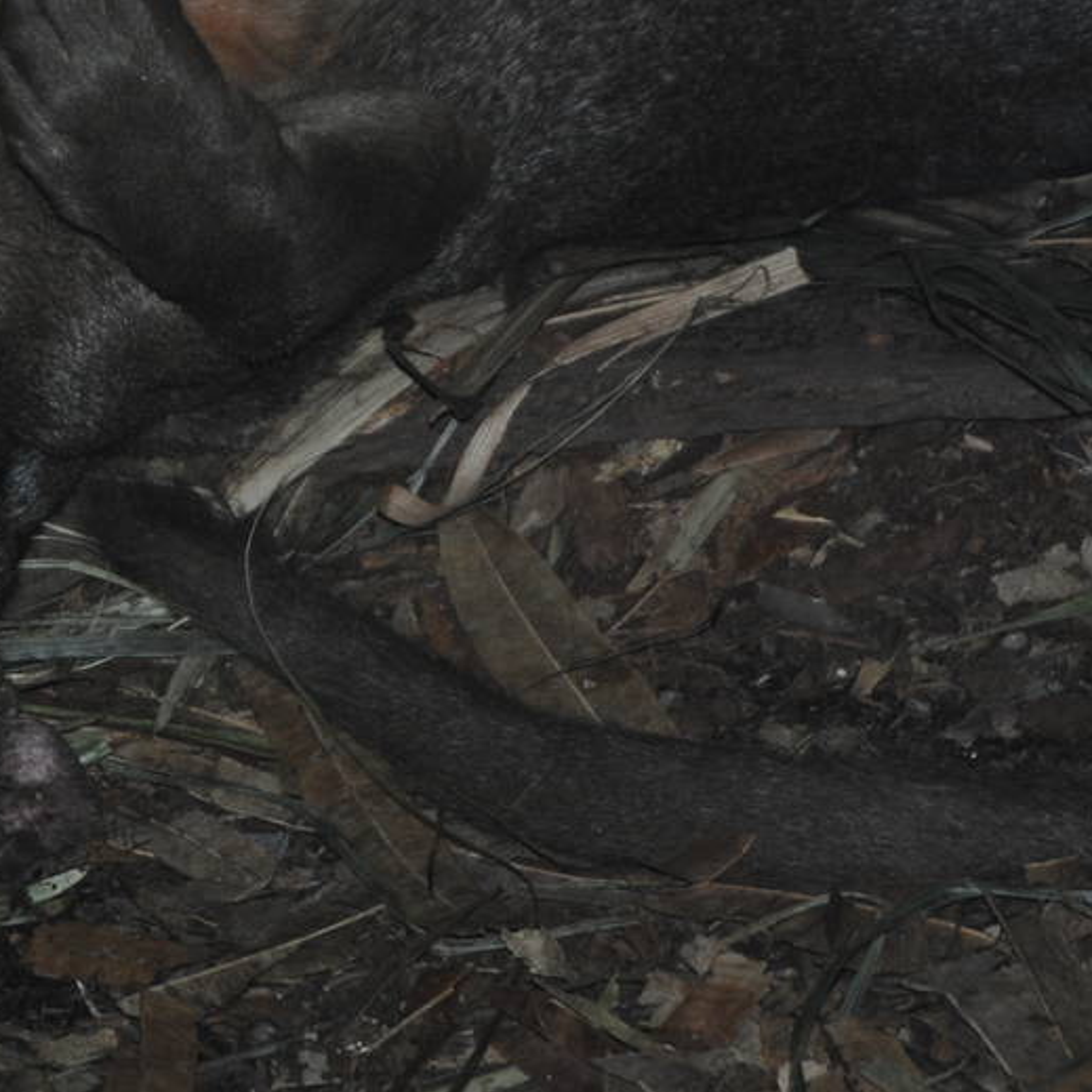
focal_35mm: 354
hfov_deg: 4.9
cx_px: 53
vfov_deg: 4.9
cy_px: 182
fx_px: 12634
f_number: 4.5
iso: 200
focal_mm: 90
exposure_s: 1/60
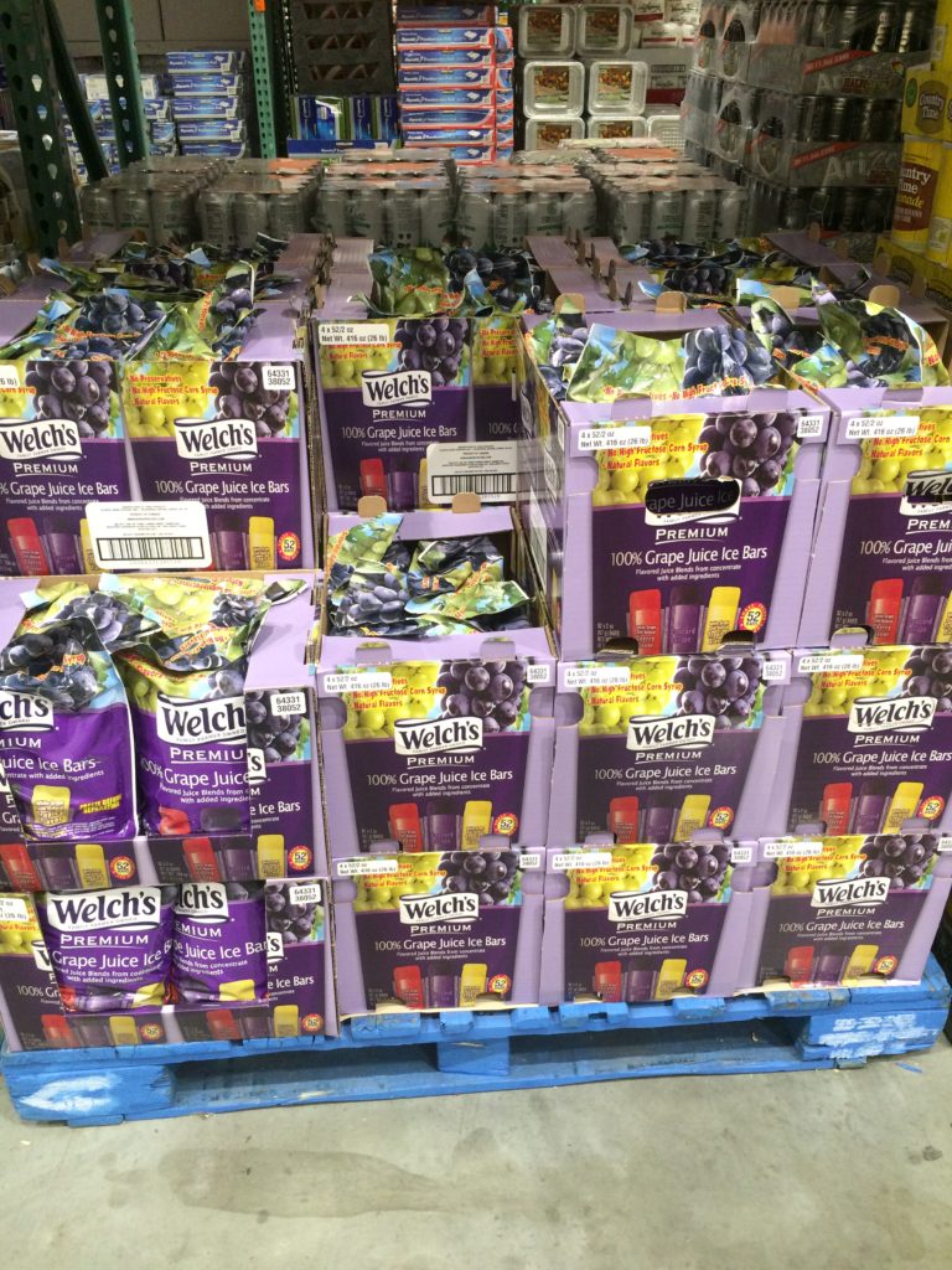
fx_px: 1063
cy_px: 635
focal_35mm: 29
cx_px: 476
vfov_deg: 61.7
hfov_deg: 48.2
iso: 160
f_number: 2.2
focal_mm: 4.15
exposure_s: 1/30
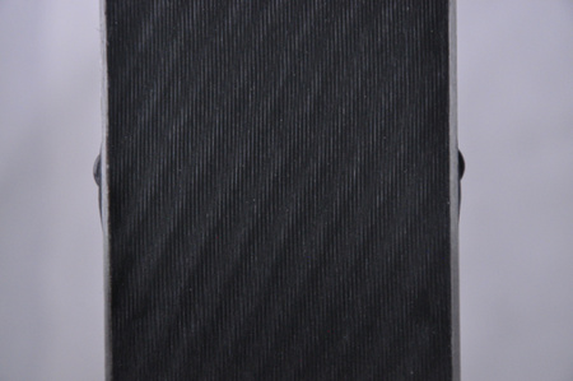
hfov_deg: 13.1
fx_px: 2504
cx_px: 286
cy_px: 190
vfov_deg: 8.7
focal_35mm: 158
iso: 3200
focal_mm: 105
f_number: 9.5
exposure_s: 1/125
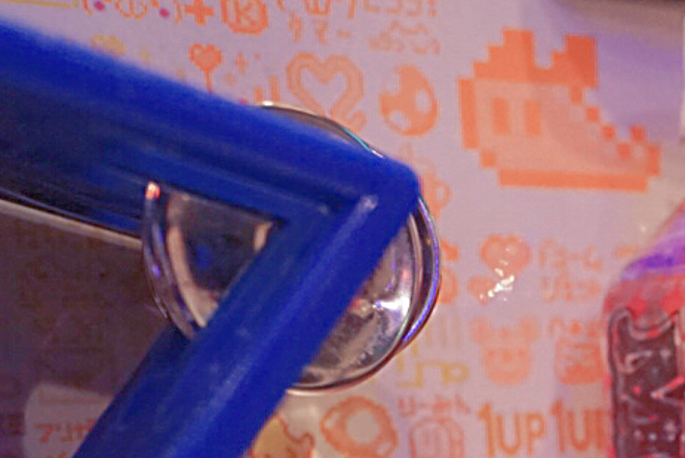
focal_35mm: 77
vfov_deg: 16.7
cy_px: 612
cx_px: 869
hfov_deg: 23.5
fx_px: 1466
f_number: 4
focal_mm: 22
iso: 2500
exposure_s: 1/60
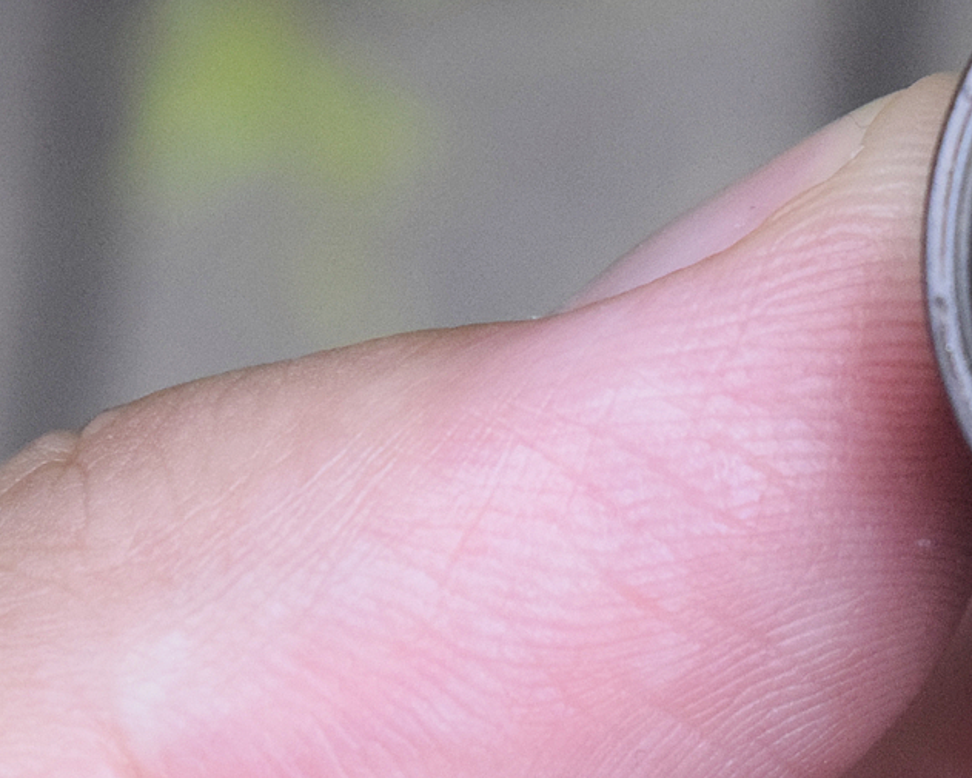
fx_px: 7063
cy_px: 500
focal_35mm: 245
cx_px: 1446
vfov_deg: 6.3
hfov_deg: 7.7
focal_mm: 55
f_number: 9
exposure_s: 1/320
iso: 3200
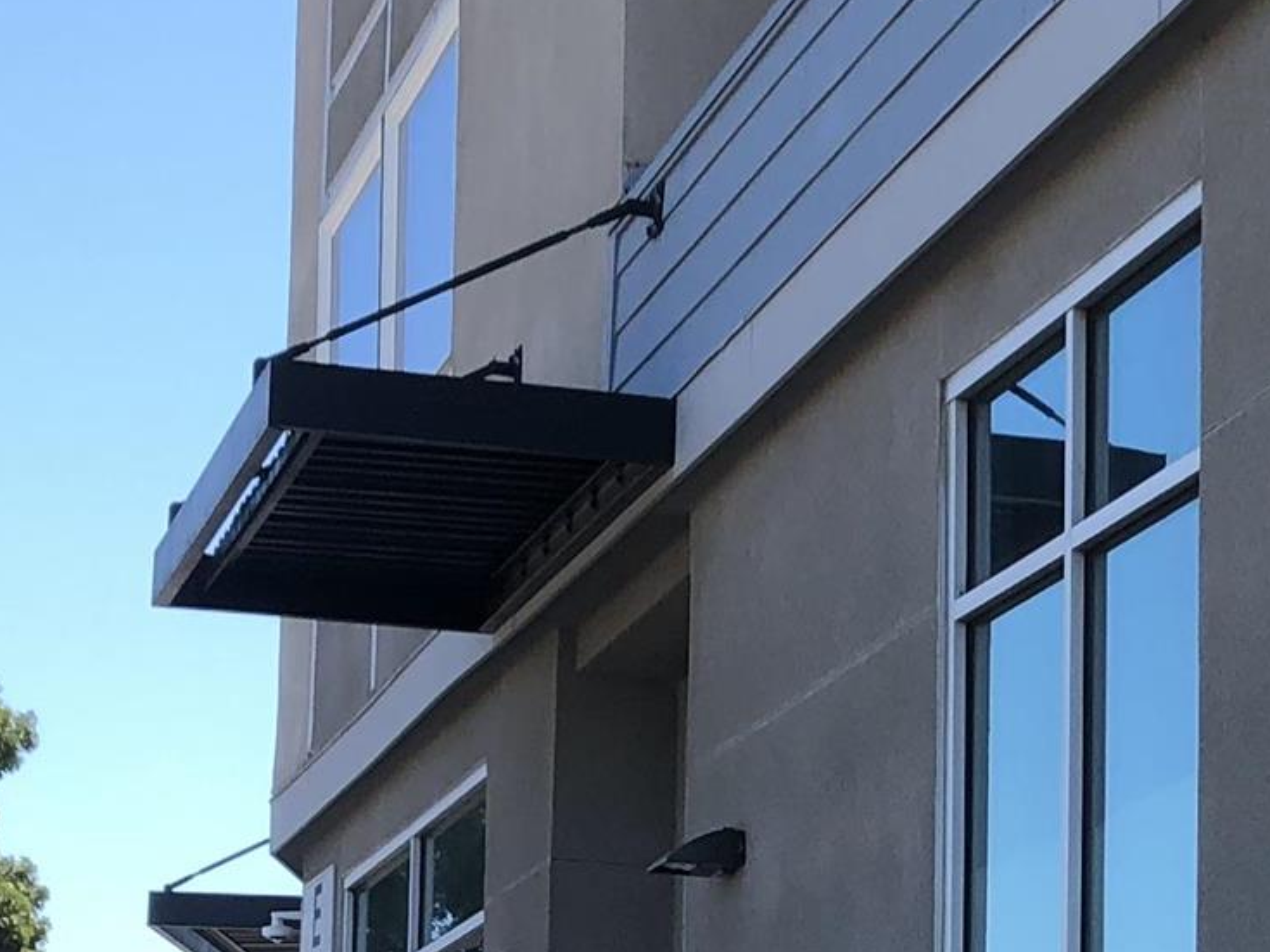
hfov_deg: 16.4
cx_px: 1346
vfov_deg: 12.4
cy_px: 1068
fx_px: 4292
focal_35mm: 117
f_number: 1.8
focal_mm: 4
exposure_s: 1/665
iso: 20
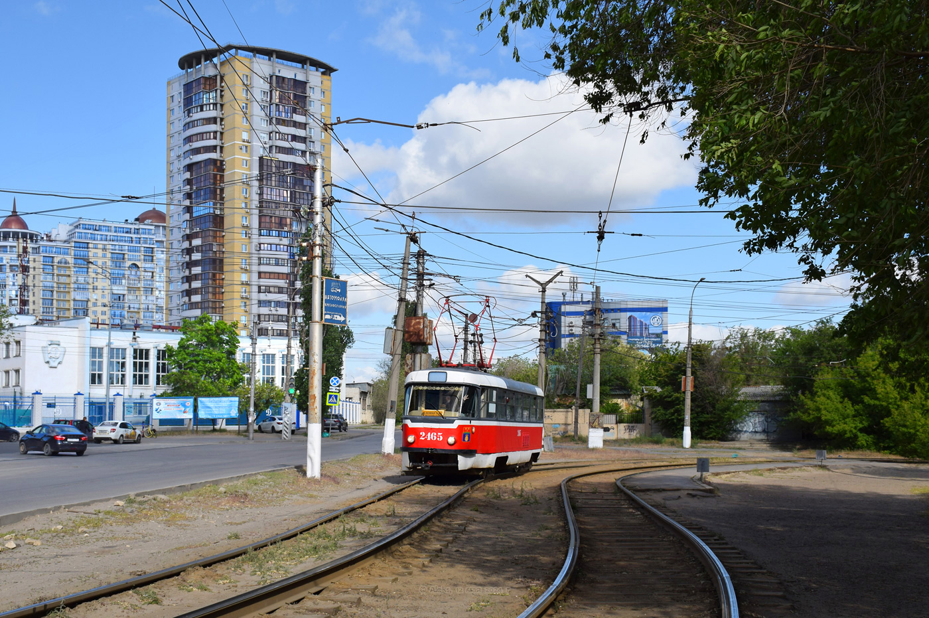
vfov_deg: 29.8
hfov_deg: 43.6
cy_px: 309
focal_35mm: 45
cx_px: 464
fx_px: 1160
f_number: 9
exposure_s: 1/640
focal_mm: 30
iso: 200
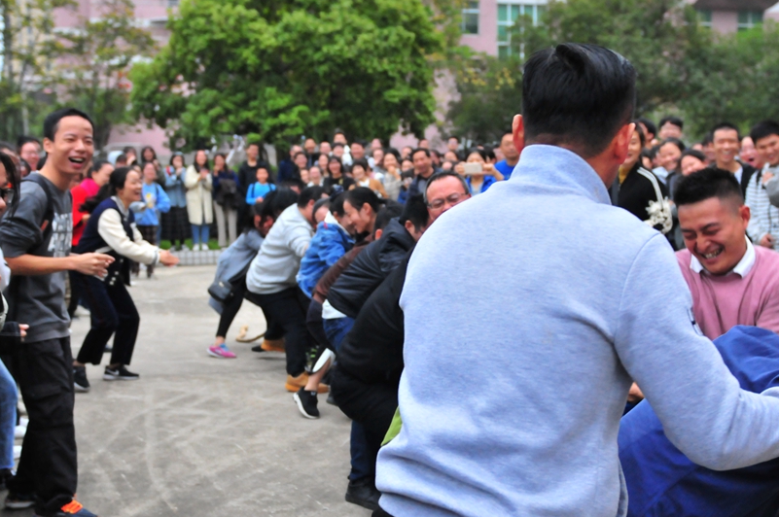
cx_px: 398
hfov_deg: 42.8
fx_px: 994
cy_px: 320
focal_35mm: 46
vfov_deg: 29.1
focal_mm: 24
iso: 1250
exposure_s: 1/125
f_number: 2.8
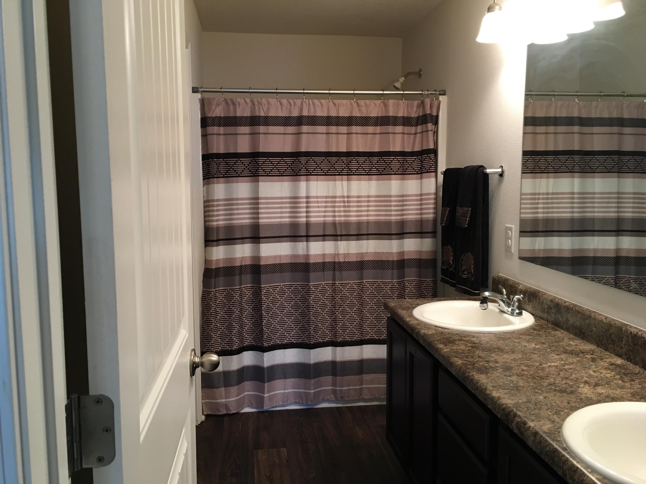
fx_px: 541
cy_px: 242
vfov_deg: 48.2
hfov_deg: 61.7
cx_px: 323
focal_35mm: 29
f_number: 2.2
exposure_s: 1/15
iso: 50
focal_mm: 4.15
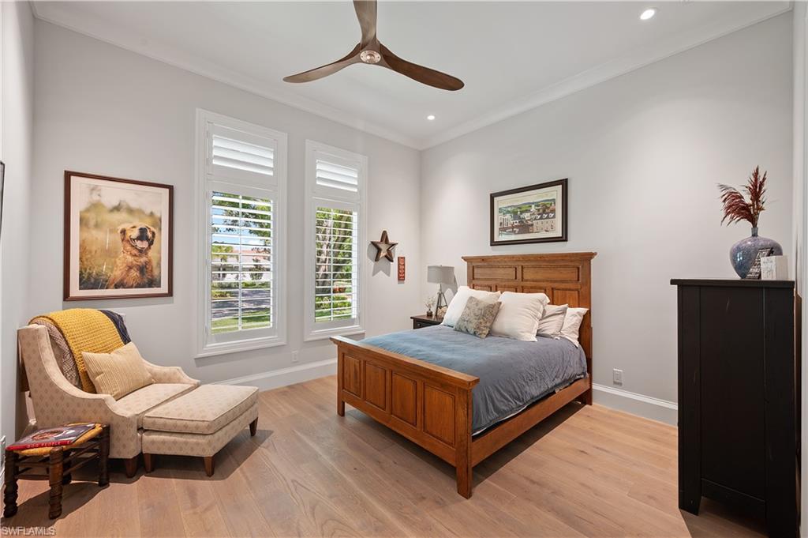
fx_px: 314
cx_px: 404
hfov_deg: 104.3
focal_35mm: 14
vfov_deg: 81.1
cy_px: 269
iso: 400
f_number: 8
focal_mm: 14
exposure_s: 1
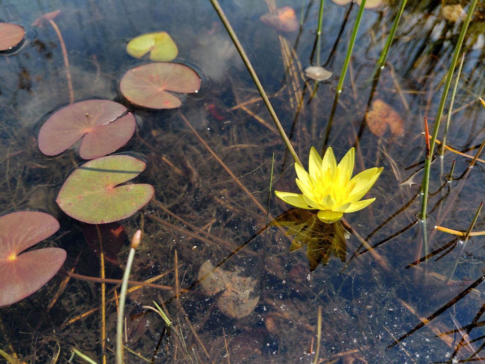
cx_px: 242
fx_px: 350
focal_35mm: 25
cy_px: 182
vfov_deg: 54.9
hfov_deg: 69.4
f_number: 1.8
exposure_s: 1/1762
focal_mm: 4.69
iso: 50
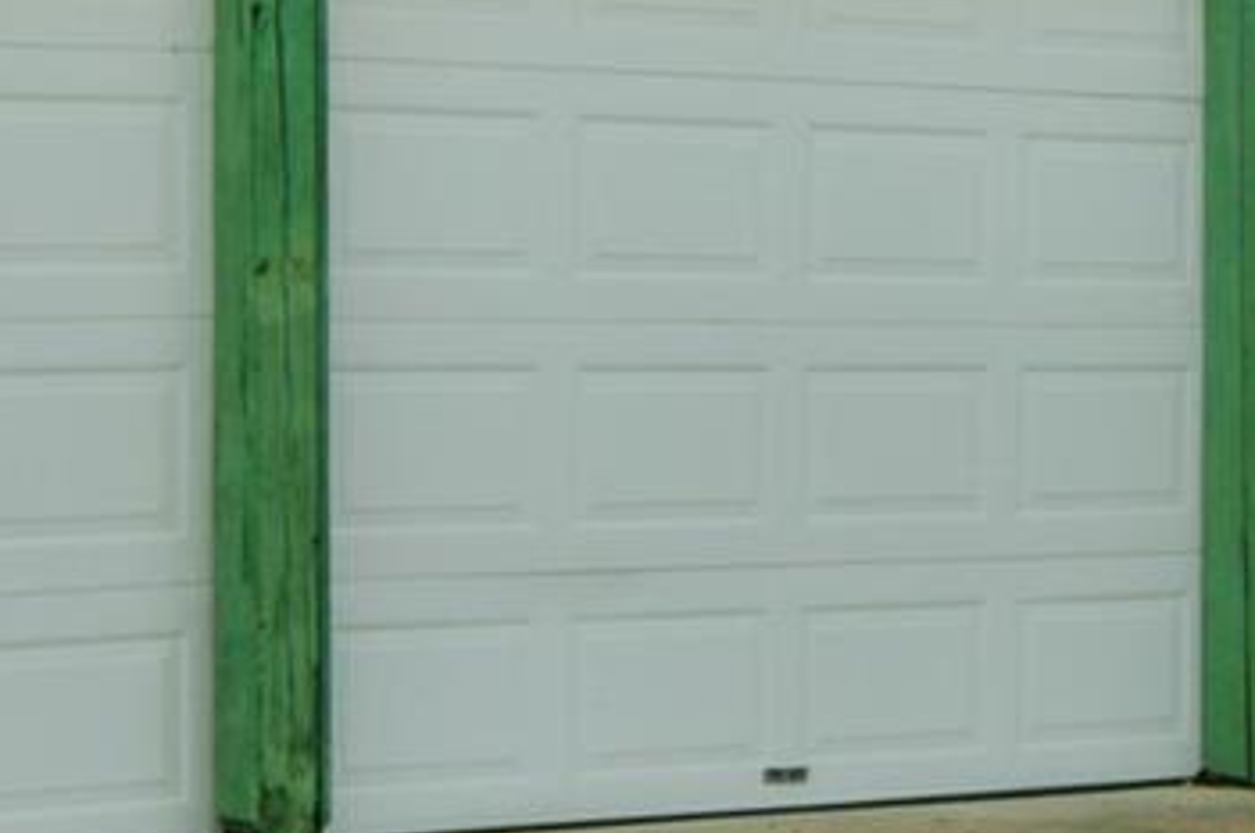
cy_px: 293
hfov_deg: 18.2
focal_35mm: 111
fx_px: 3864
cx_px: 1130
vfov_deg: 12.3
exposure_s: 1/320
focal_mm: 13
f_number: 10
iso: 250
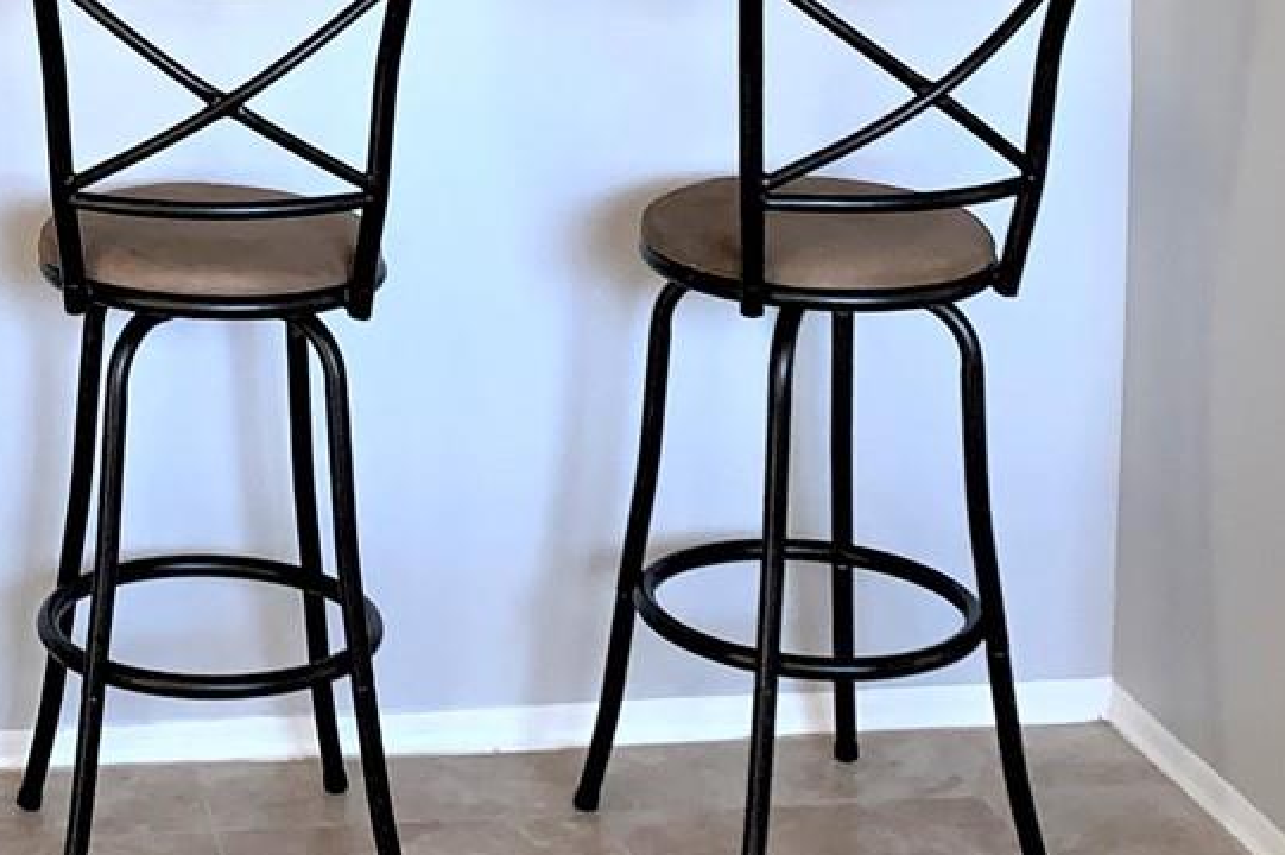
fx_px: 2854
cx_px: 59
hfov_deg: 24.4
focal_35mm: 80
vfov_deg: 16.5
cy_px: -99
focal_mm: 4.25
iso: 40
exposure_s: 1/87
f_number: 1.8
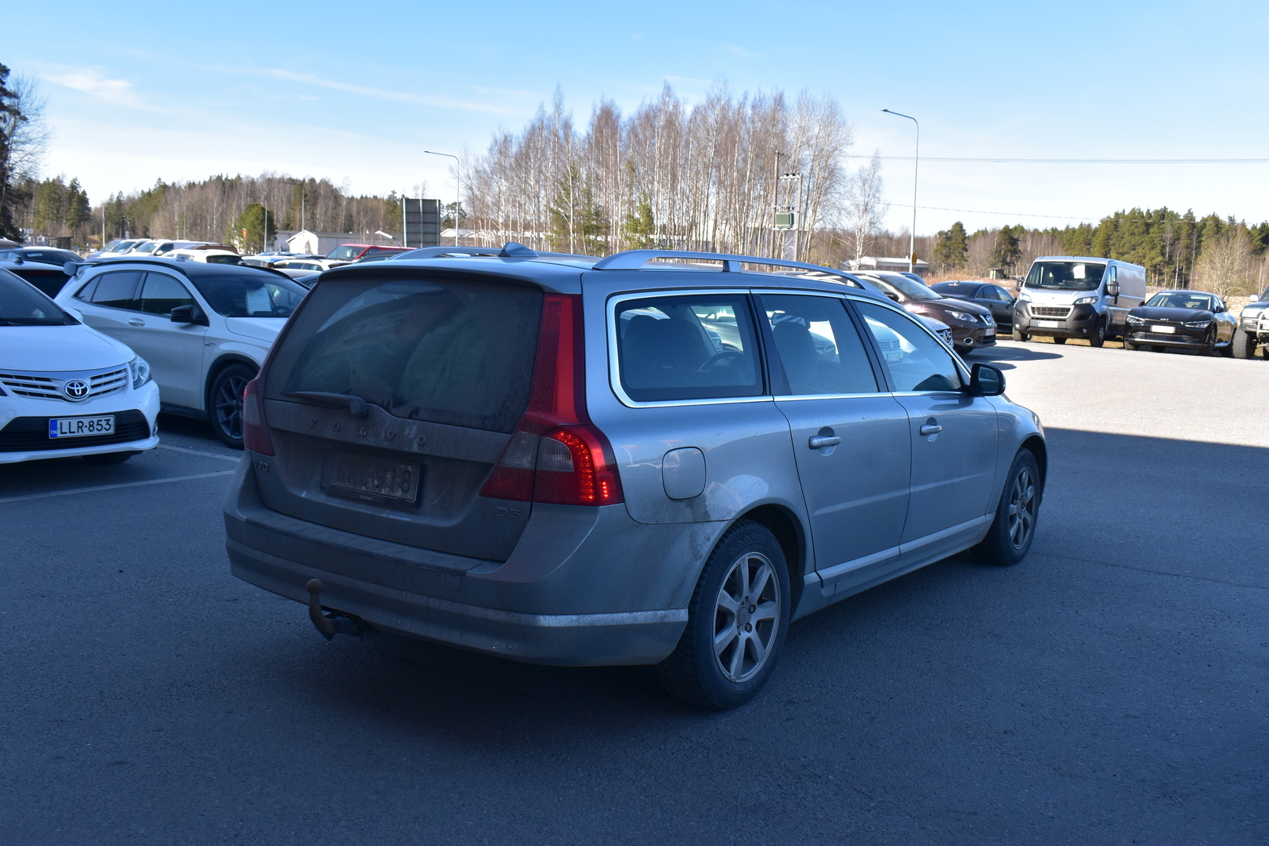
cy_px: 423
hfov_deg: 57.2
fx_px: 1163
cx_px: 634
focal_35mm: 33
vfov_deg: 40.0
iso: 400
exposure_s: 1/350
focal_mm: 22
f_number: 11
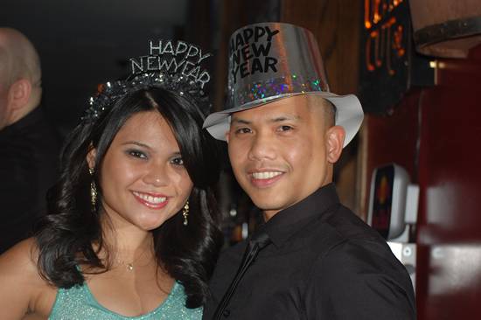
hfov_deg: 24.6
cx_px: 240
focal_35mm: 82
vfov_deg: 16.5
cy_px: 160
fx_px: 1102
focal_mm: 55
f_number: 4
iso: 400
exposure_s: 1/60
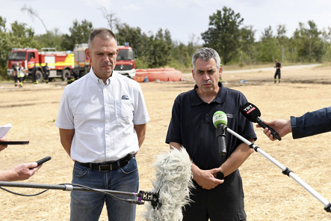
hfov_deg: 35.1
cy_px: 110
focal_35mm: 57
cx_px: 167
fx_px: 524
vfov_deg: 23.8
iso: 2000
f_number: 5
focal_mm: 56
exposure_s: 1/8000
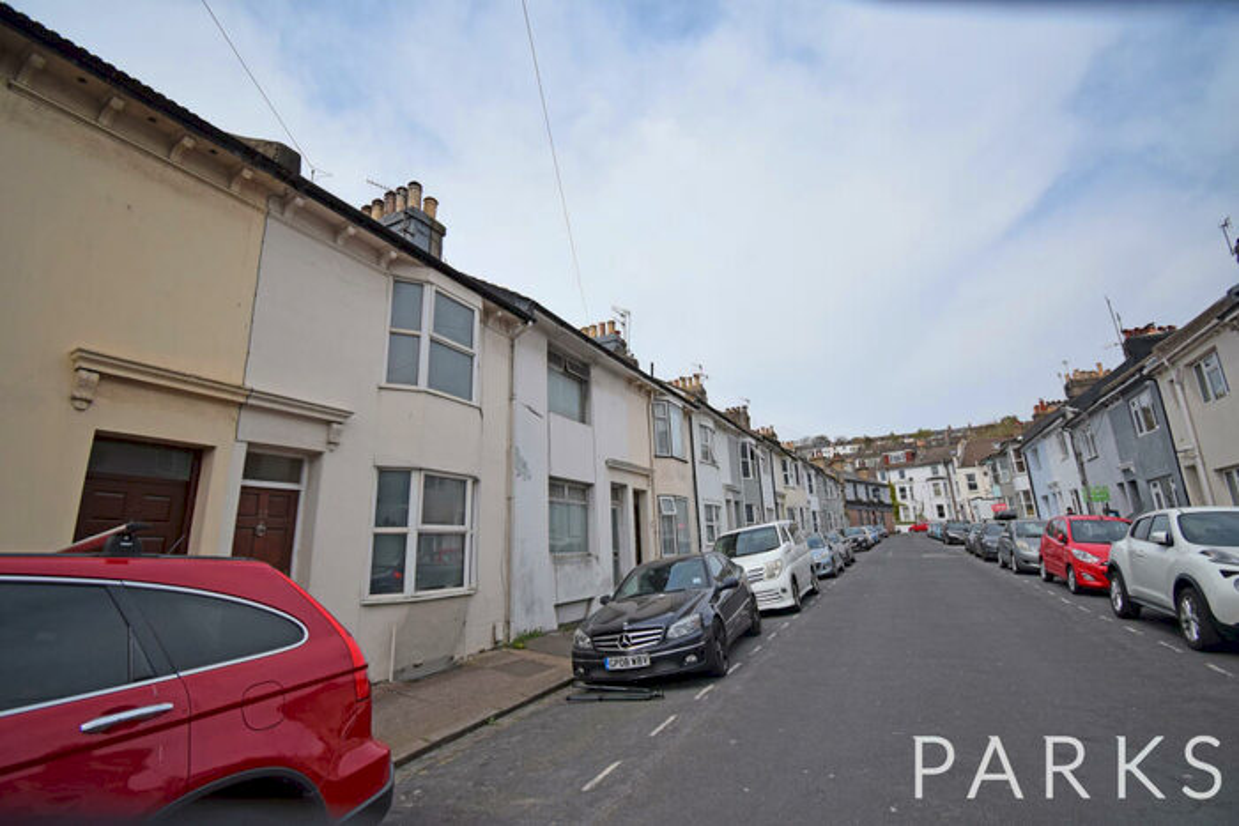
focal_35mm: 15
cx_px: 620
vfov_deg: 77.4
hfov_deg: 100.4
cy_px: 413
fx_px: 516
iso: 640
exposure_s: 1/4000
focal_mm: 10
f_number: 4.5
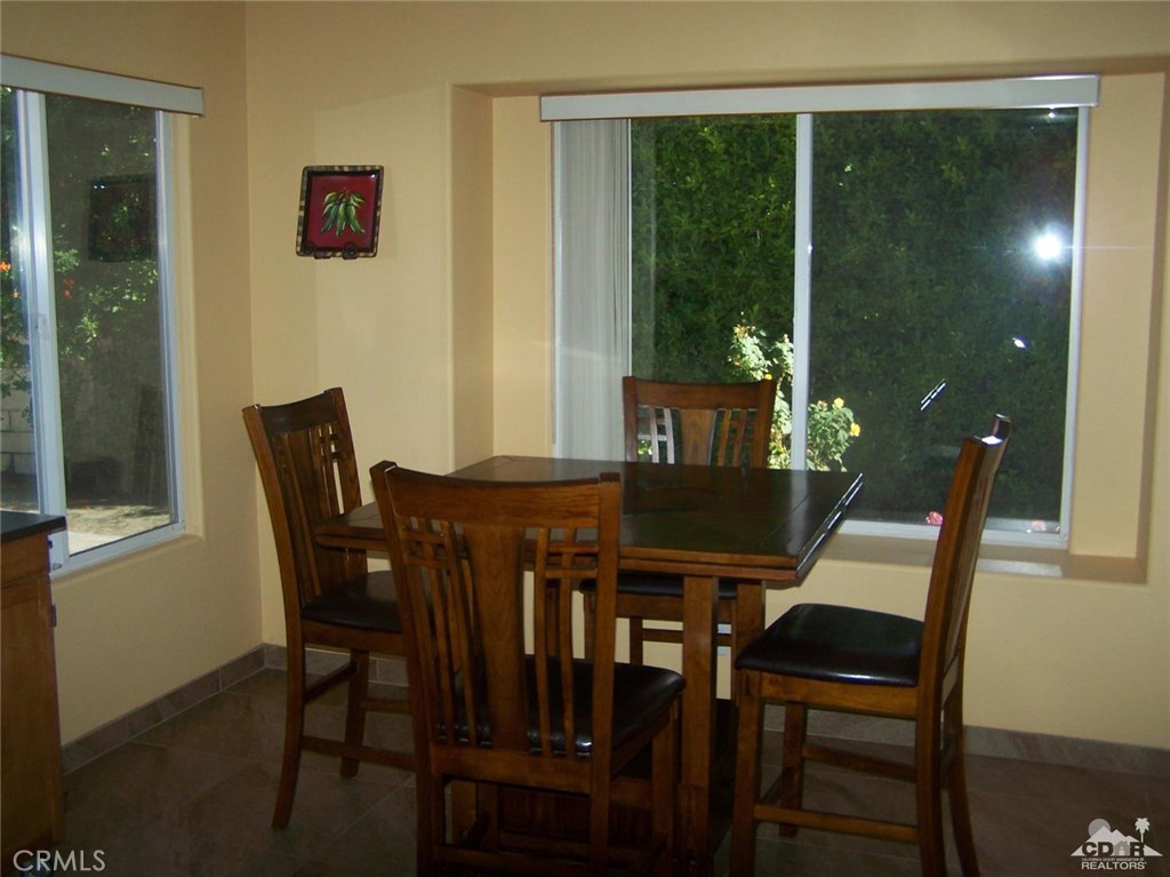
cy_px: 438
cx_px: 585
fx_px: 1284
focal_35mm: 38
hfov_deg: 49.0
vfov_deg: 37.7
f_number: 2.8
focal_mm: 6.3
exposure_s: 1/400
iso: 80
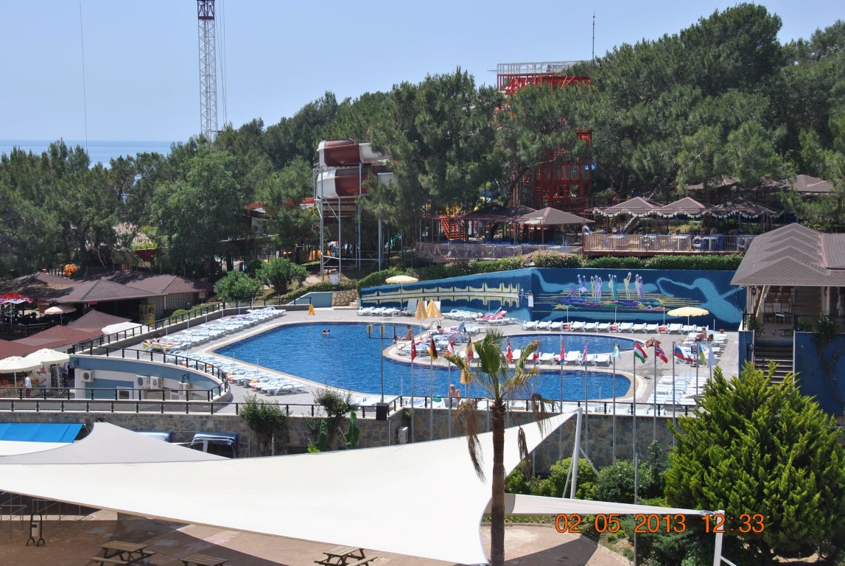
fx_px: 1622
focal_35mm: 69
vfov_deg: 19.8
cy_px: 283
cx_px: 422
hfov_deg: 29.2
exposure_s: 1/250
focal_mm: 46
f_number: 8
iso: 100
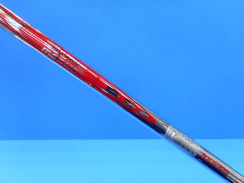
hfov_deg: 61.7
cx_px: 122
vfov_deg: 48.2
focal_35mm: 29
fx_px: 204
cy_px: 100
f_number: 3.7
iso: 180
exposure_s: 1/30
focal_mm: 4.5
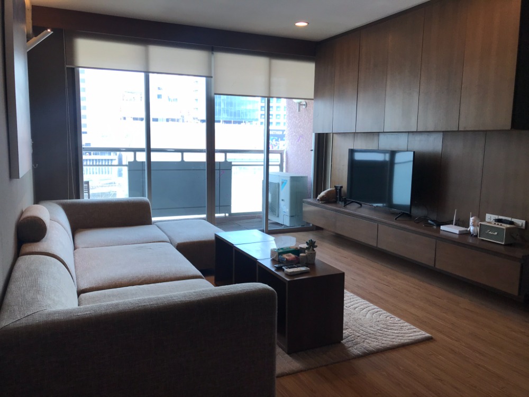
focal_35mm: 28
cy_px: 198
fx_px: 428
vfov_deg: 49.7
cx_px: 264
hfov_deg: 63.4
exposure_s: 1/102
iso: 20
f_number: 1.8
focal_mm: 3.99
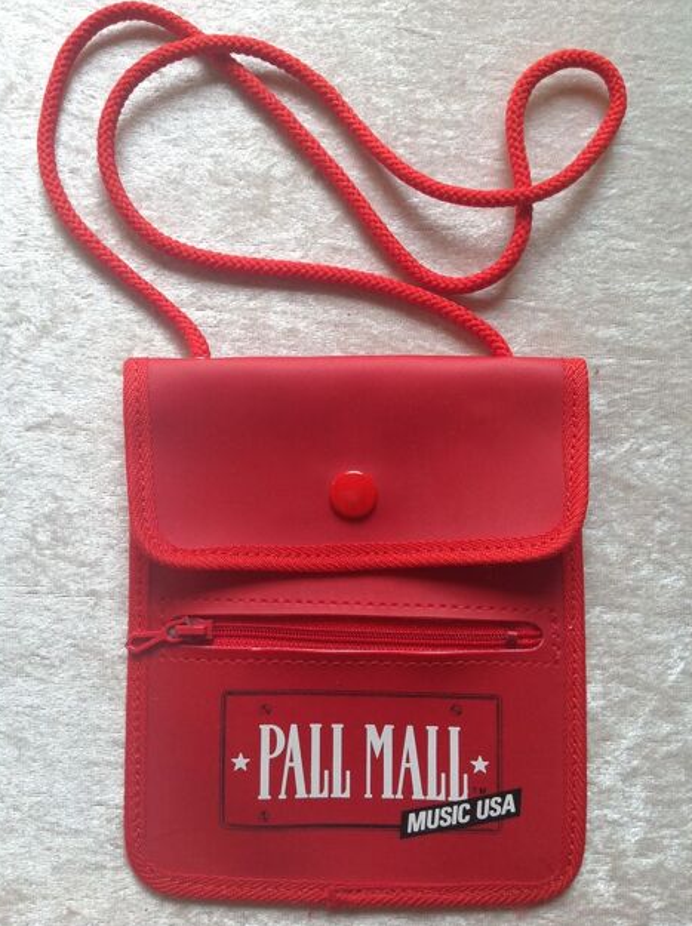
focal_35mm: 36
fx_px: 962
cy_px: 451
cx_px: 348
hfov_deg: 39.6
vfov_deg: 51.4
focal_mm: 4.28
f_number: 2.4
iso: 64
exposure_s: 1/120
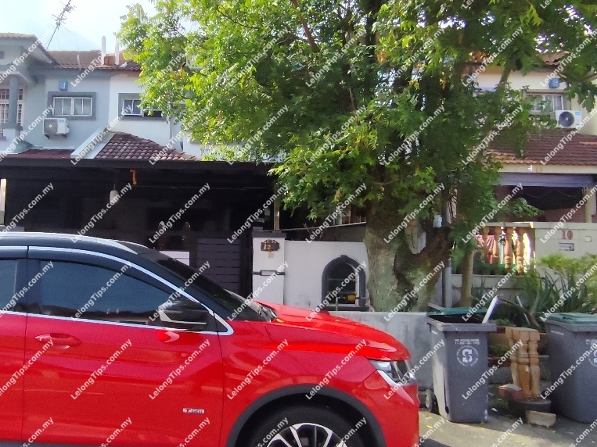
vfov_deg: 56.6
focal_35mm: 24
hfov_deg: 69.5
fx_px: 414
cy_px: 196
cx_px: 196
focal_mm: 1.65
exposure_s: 1/1774
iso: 50
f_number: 2.2
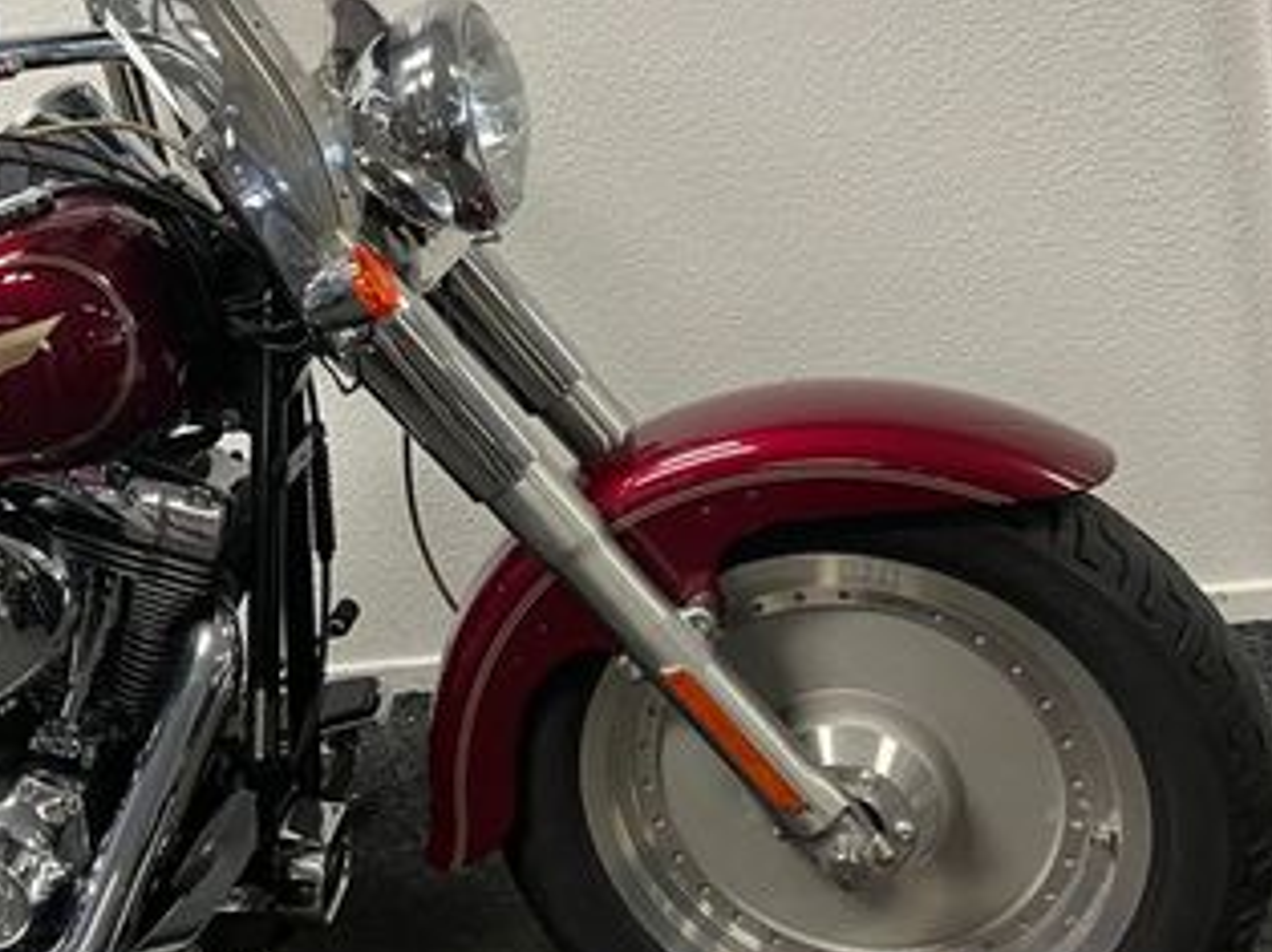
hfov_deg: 33.9
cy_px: 235
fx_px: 1946
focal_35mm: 53
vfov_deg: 27.1
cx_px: 93
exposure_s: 1/50
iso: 64
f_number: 1.6
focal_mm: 5.1
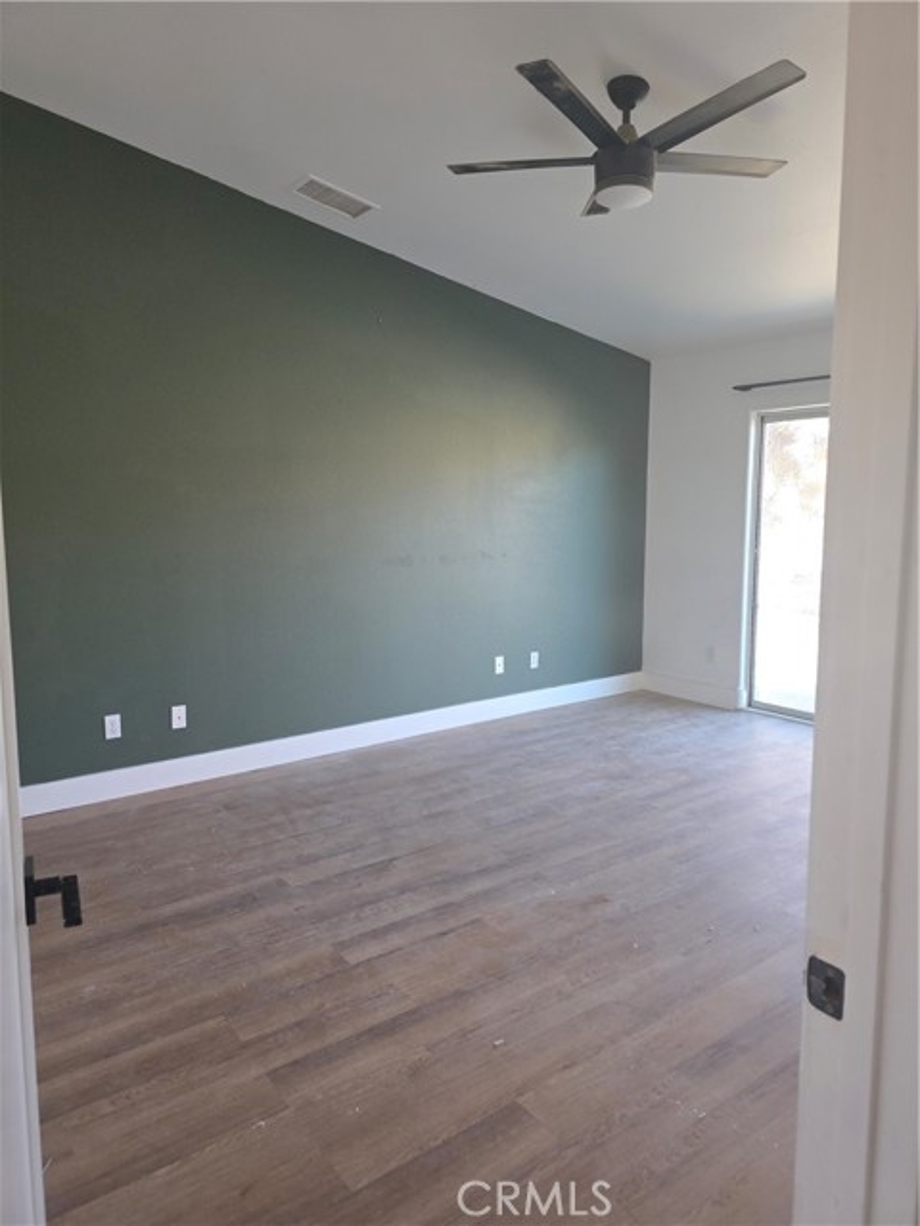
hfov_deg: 58.9
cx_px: 460
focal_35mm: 23
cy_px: 613
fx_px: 815
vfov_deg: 73.9
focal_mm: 6.3
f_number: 1.7
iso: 200
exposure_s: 1/180
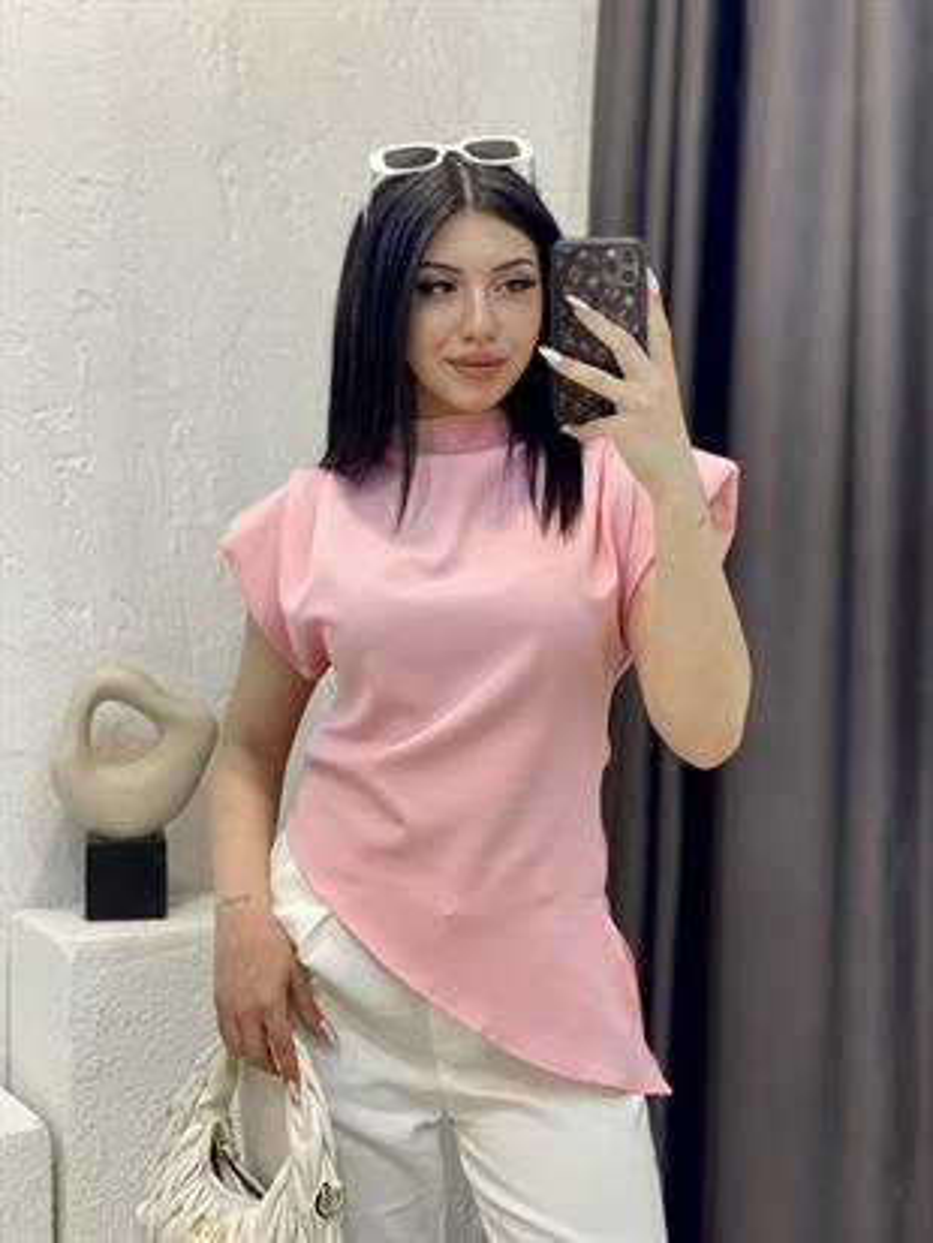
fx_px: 1868
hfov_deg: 28.0
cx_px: 466
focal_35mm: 52
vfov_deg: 36.8
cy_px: 622
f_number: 2
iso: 125
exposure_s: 1/100
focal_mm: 6
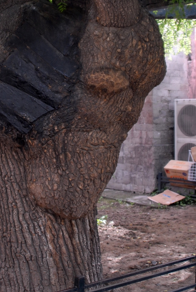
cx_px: 56
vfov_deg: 30.6
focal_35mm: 65
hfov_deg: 20.9
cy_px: 86
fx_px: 529
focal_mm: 28
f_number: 3.5
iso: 400
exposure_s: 1/45
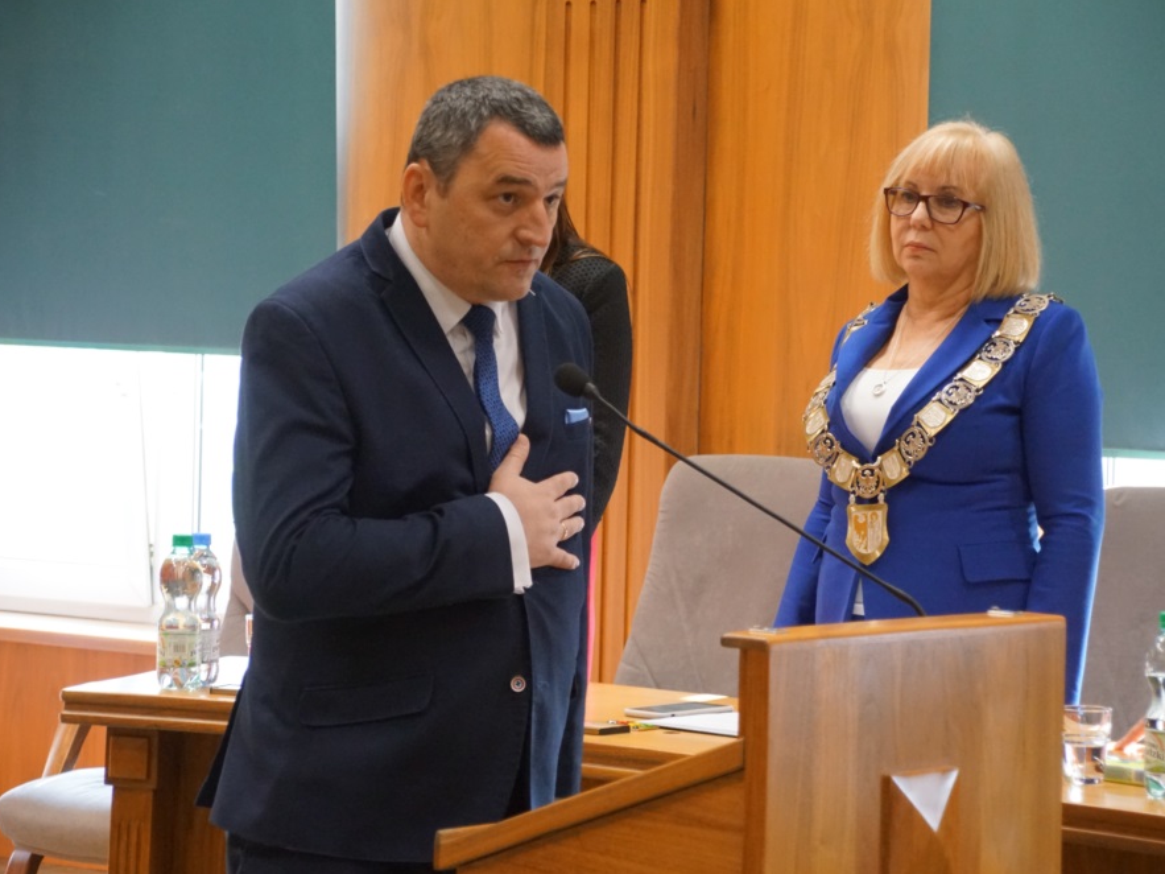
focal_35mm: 123
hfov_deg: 16.1
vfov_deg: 12.1
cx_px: 621
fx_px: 4124
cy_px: 435
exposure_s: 1/100
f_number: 5.6
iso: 3200
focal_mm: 75
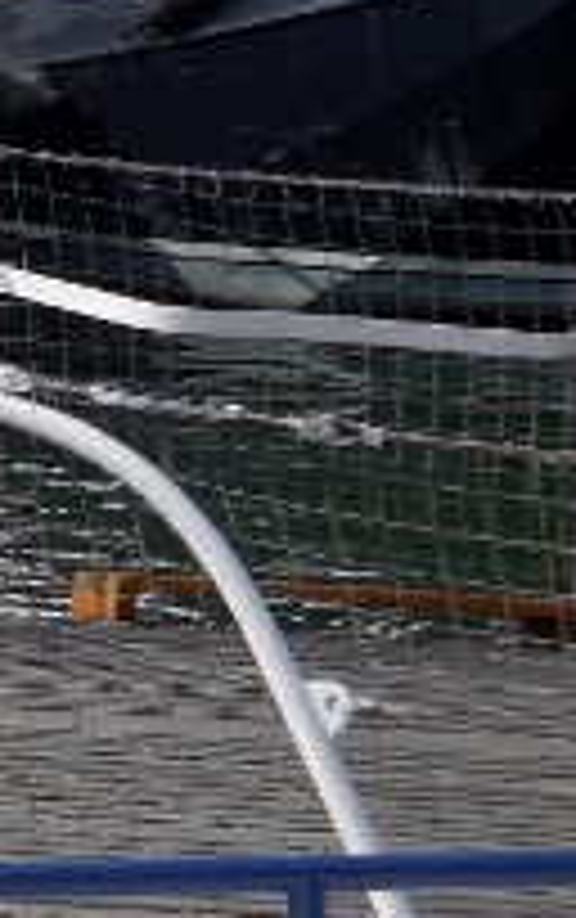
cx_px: -828
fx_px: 10820
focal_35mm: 432
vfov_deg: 4.9
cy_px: 162
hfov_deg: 3.0
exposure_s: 1/640
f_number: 5.3
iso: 125
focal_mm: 23.4
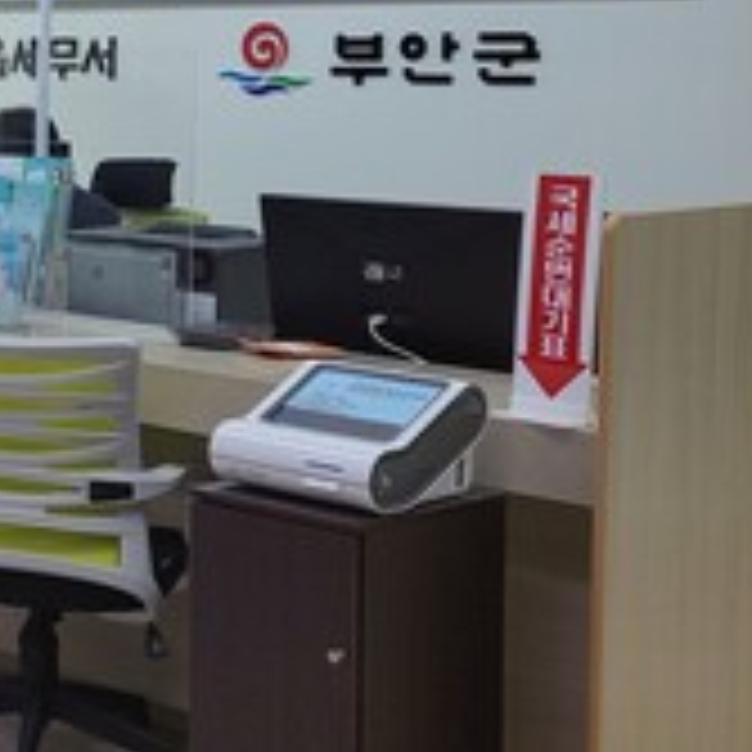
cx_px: -594
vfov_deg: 22.5
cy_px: 162
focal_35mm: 76
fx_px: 1868
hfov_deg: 18.1
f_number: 1.8
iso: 40
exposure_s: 1/100
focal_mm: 5.23
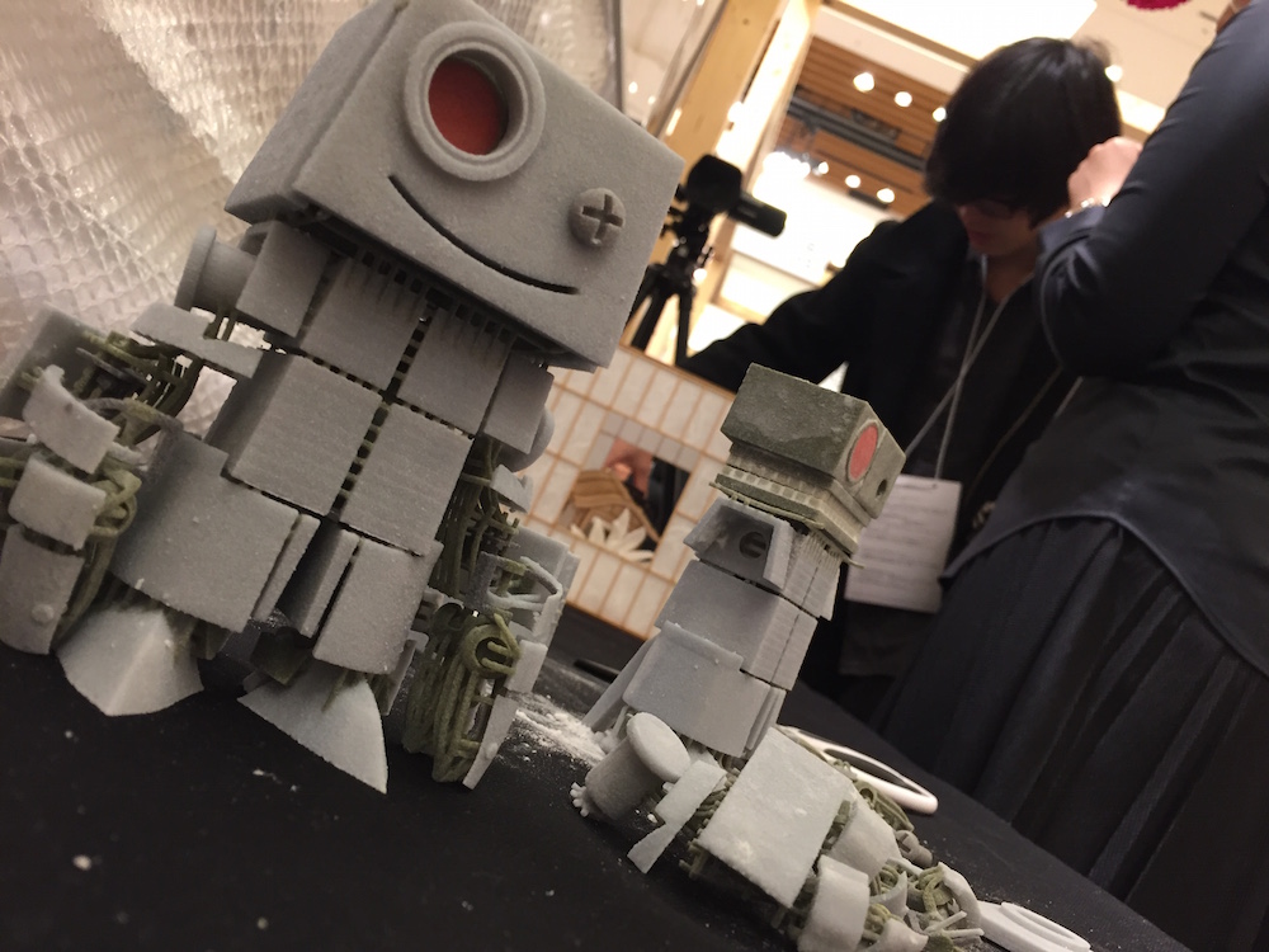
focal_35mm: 29
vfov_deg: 48.2
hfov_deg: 61.7
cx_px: 634
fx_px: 1063
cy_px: 476
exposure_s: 1/30
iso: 100
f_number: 2.2
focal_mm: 4.15
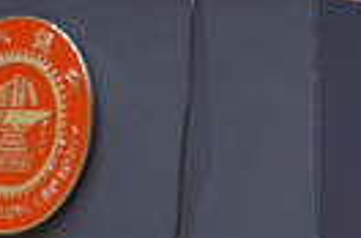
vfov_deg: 1.7
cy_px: -185
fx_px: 7924
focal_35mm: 793
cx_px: 558
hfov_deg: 2.6
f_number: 5.6
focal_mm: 116
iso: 200
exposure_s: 1/20
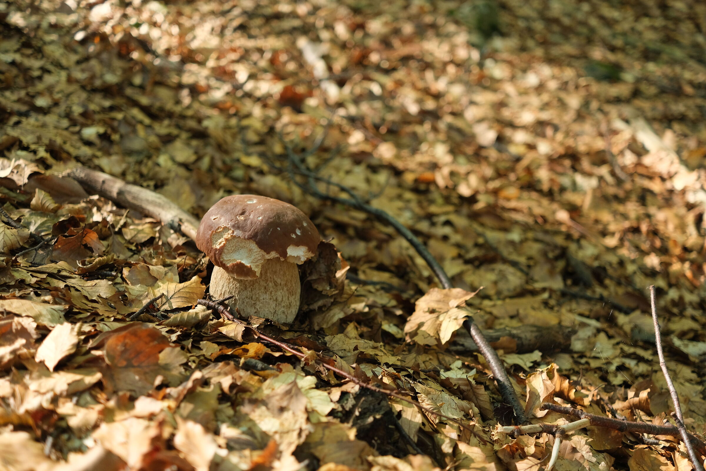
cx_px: 353
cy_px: 236
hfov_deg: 47.4
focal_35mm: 41
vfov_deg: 32.6
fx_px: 804
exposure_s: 1/100
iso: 640
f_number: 2.8
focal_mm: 27
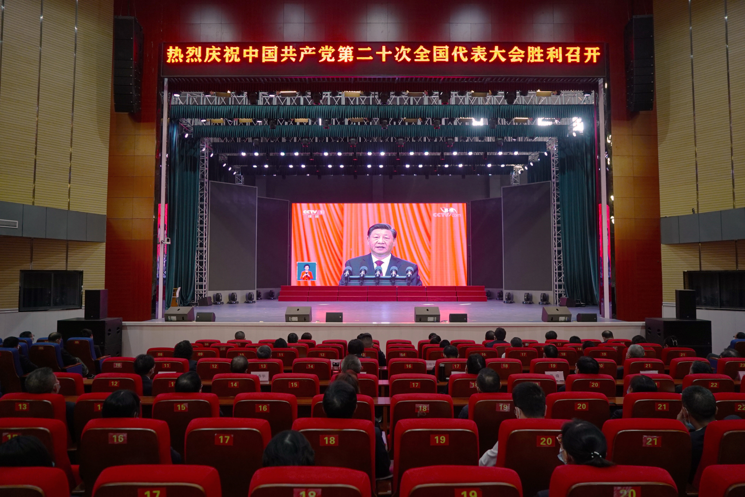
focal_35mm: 24
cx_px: 372
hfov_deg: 73.7
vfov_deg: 53.2
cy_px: 248
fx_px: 497
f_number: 4
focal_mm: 24
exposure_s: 1/160
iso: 2500
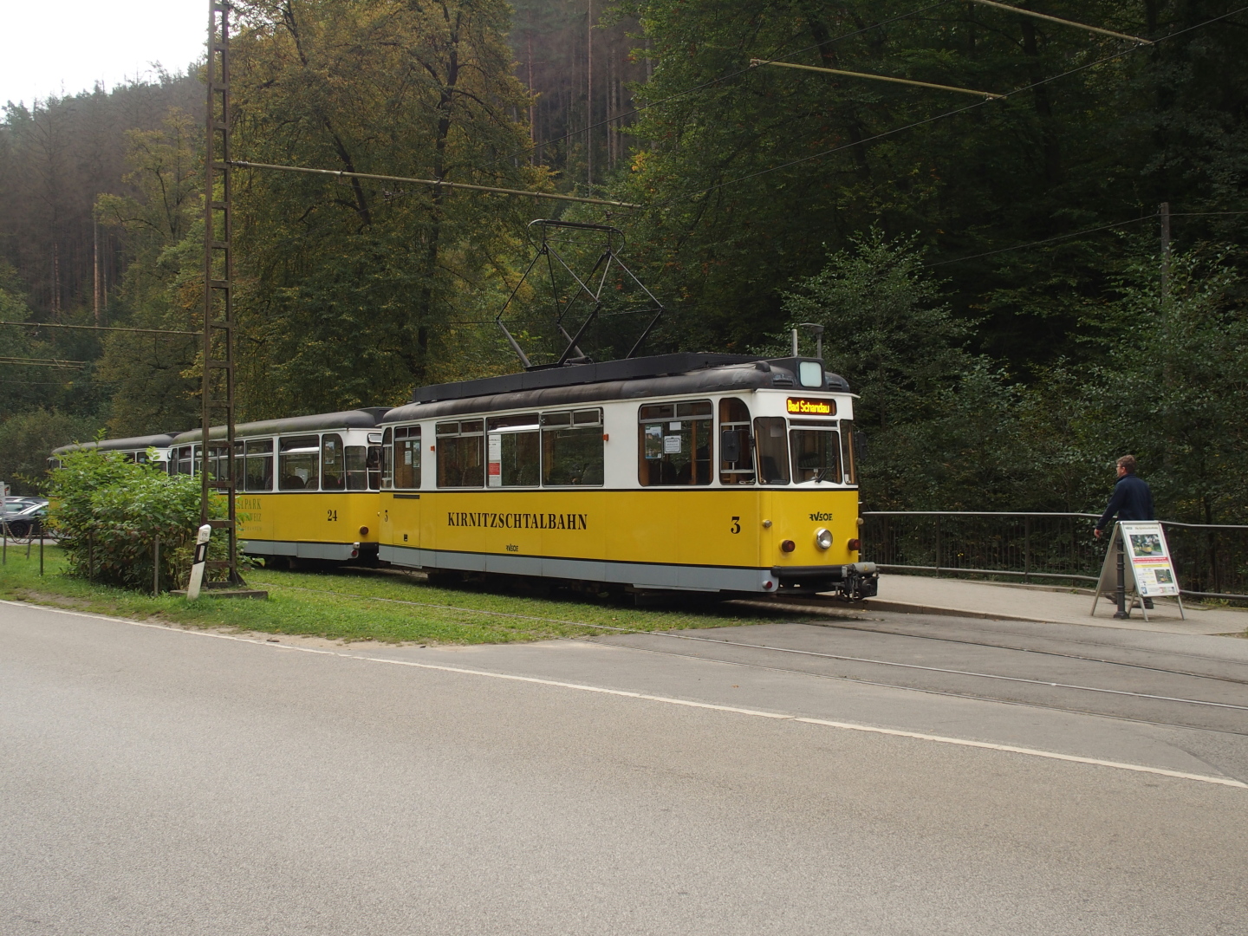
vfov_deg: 34.3
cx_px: 624
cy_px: 468
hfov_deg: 44.8
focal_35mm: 42
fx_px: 1514
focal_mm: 9
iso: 100
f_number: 3.5
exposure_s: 1/200
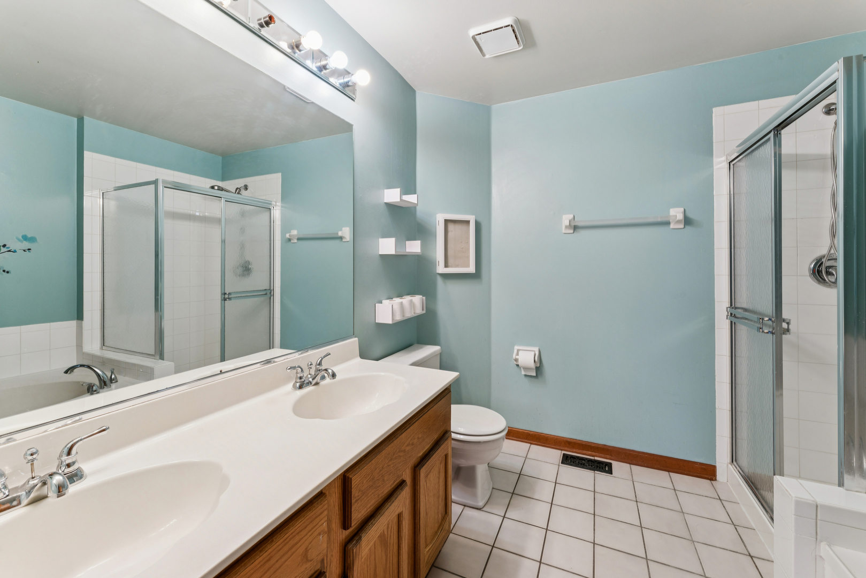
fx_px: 337
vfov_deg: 81.2
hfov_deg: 104.2
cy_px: 289
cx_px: 433
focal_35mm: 14
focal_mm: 14
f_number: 13
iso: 400
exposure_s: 1/8
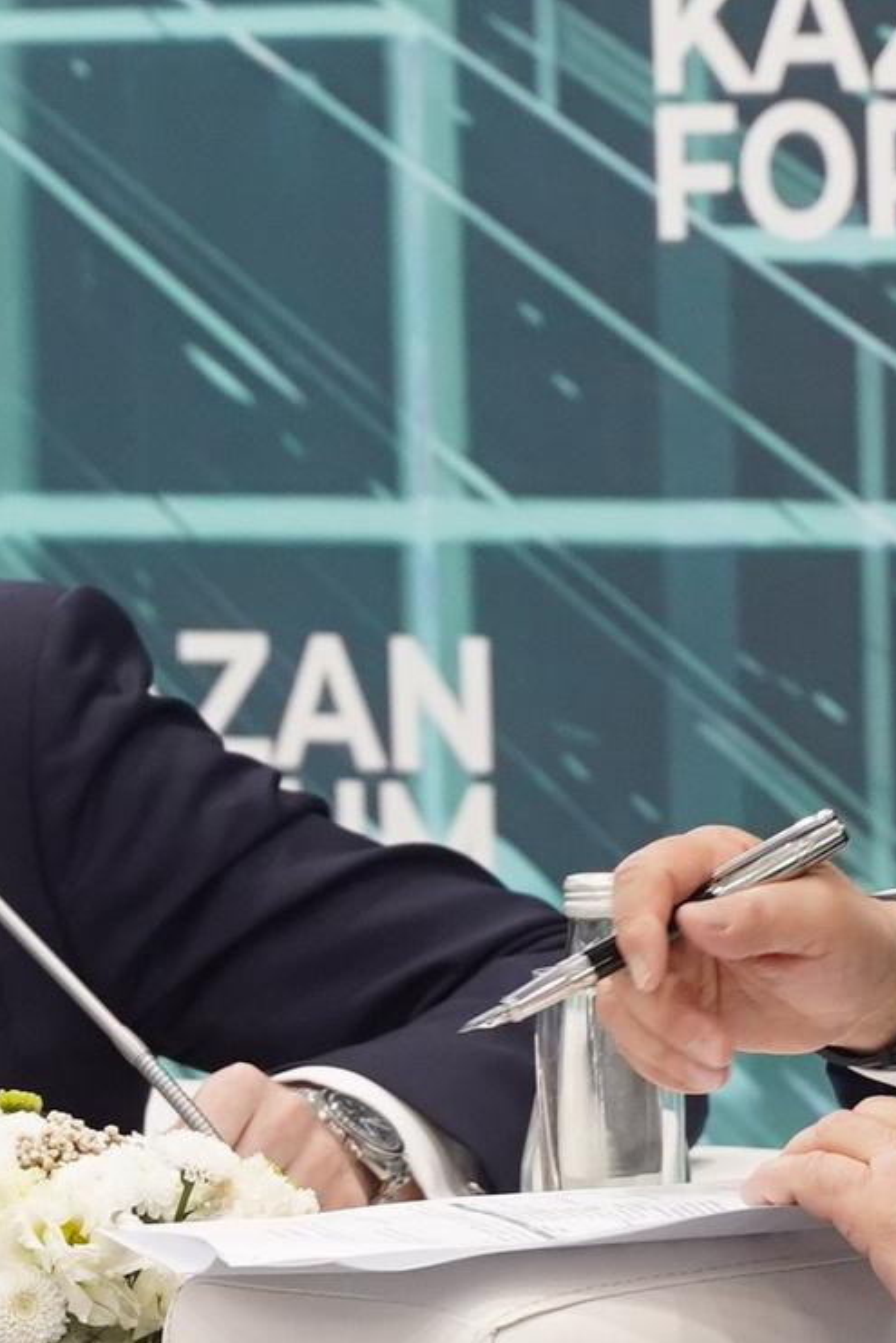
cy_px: 1104
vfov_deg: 5.3
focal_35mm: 386
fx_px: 14403
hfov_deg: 3.6
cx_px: 369
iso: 1000
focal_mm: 75
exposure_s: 1/125
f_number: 3.5
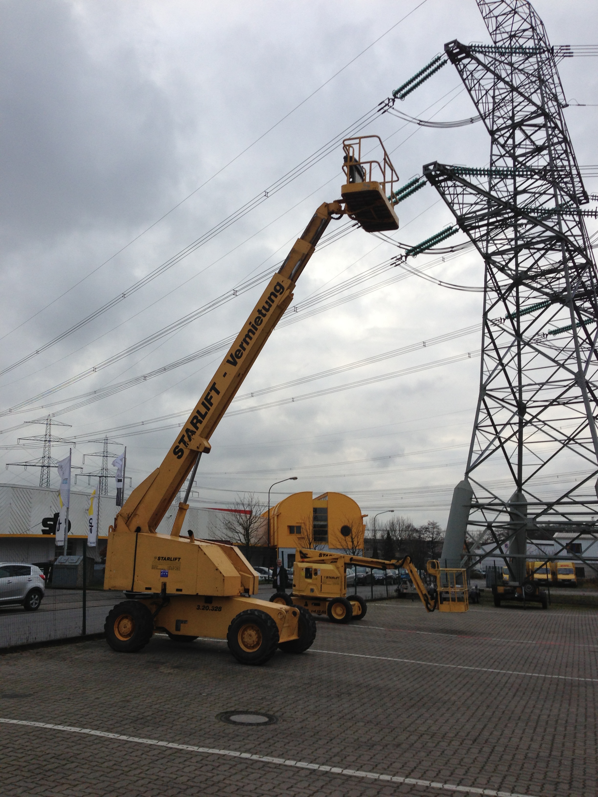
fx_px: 760
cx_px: 299
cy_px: 398
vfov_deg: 55.4
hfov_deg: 42.9
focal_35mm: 33
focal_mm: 4.13
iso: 50
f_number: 2.4
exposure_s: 1/357
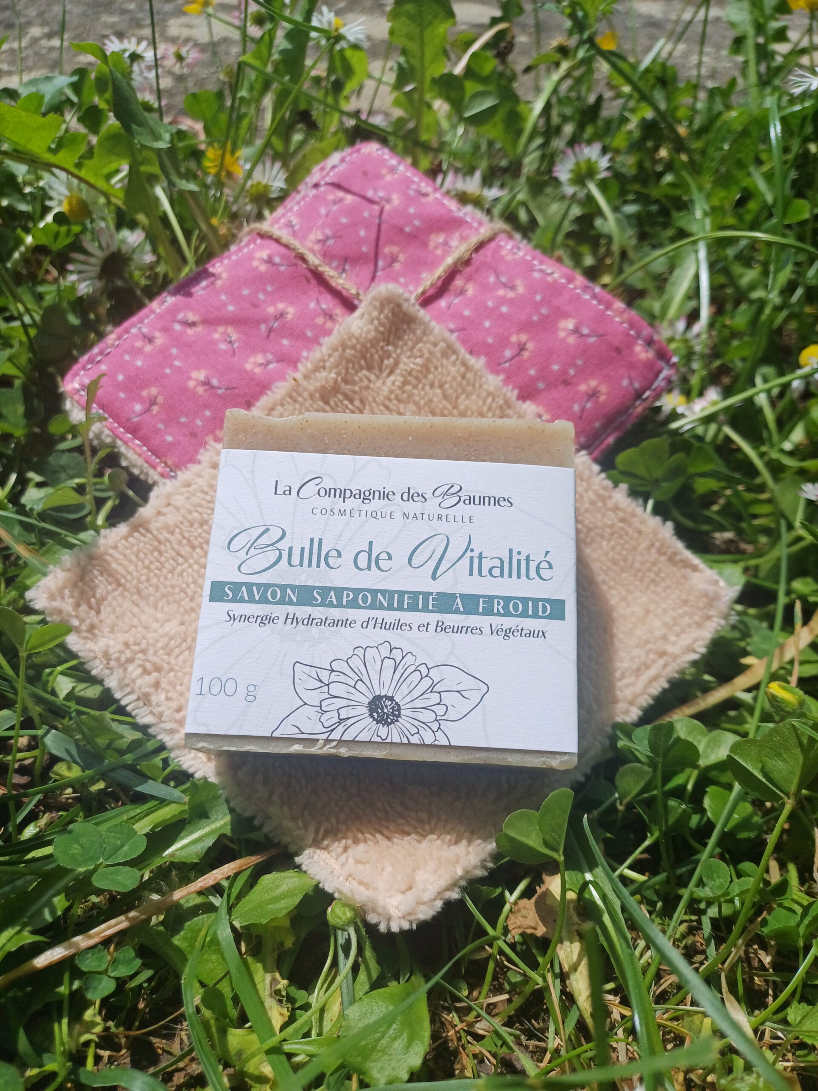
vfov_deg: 69.4
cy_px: 546
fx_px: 788
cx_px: 409
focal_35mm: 25
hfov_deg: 54.9
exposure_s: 1/2545
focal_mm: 4.65
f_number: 1.8
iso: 50
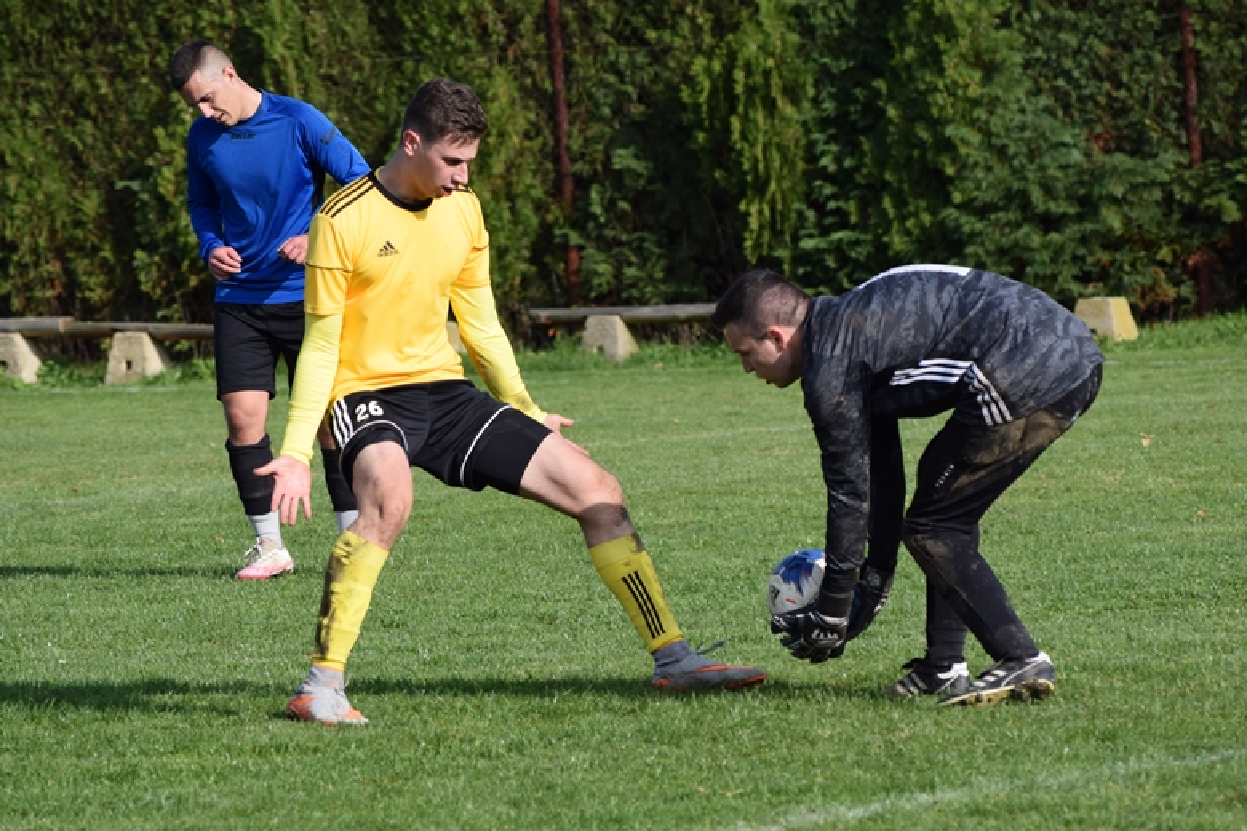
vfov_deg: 5.9
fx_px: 8053
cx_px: 624
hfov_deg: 8.9
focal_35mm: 232
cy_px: 416
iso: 400
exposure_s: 1/1600
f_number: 5.6
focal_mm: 155
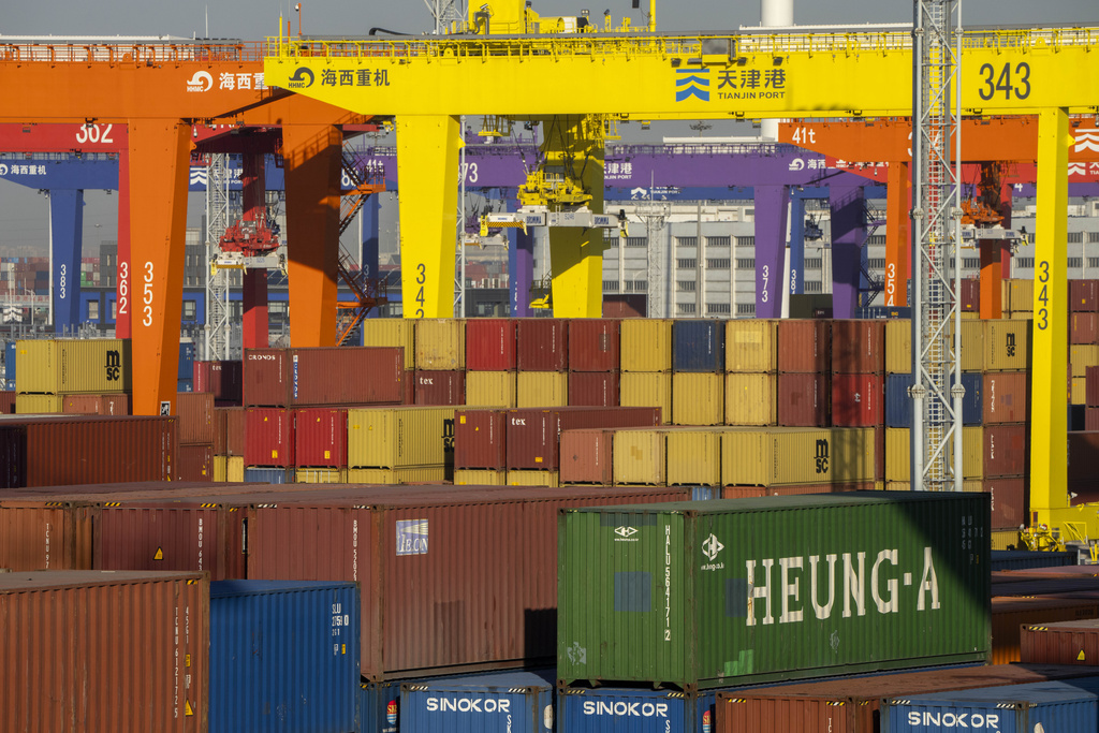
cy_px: 366
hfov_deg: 7.7
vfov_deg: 5.1
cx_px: 550
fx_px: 8182
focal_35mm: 268
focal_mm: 268
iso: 500
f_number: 11
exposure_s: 1/1000
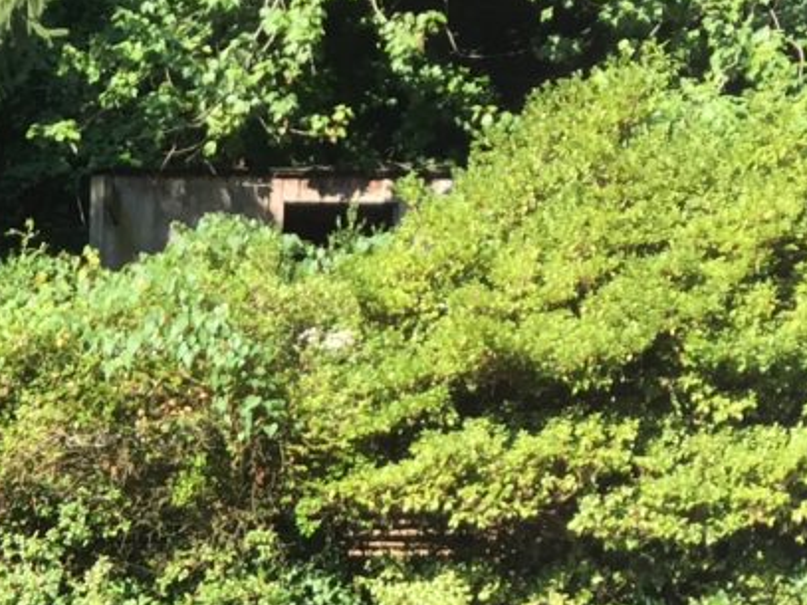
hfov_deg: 15.7
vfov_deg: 12.3
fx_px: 2657
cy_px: 958
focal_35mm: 114
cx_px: -440
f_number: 2.2
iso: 32
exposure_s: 1/366
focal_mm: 4.15
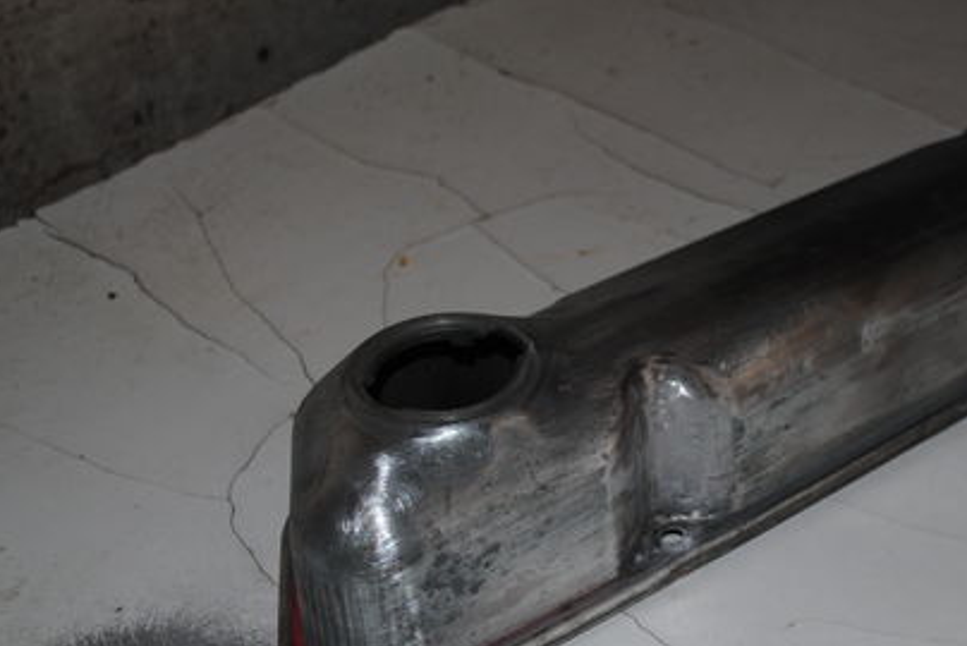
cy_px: 354
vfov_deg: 23.8
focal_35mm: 57
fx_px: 1532
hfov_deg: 34.4
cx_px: 708
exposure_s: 1/60
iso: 200
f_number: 4
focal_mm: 24
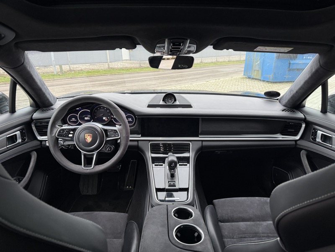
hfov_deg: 71.6
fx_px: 232
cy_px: 126
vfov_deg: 56.8
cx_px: 168
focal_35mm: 24
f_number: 1.78
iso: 200
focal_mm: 6.76
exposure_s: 1/118
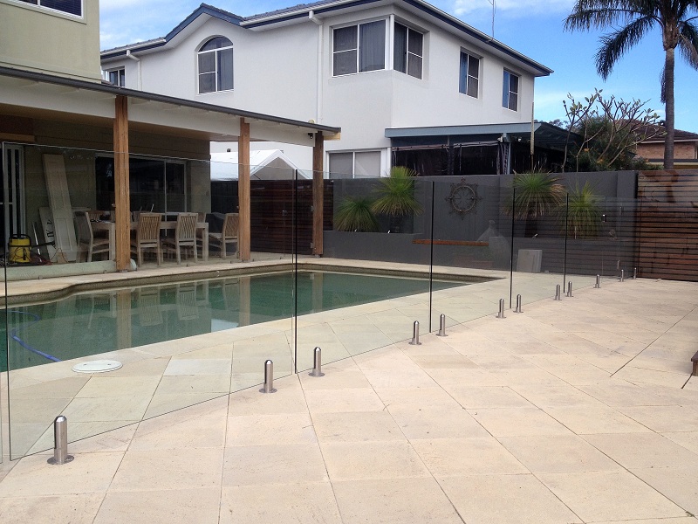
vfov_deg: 40.7
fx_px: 706
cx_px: 349
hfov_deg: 52.6
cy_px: 262
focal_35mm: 35
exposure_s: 1/726
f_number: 2.4
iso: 50
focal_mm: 4.28
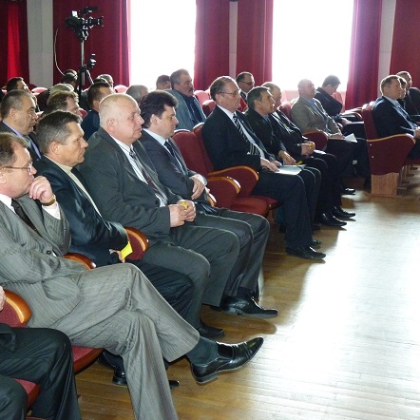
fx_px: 824
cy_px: 213
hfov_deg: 28.5
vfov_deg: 28.6
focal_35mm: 60
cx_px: 156
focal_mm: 9
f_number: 3.2
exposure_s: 1/20
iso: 400
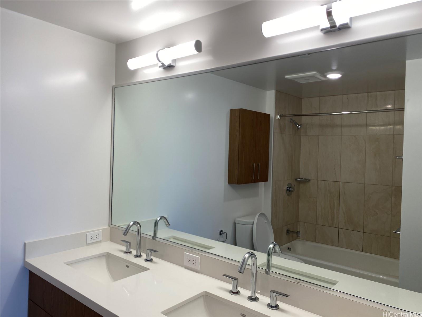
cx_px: 211
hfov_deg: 67.3
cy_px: 158
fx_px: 317
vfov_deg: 53.1
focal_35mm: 26
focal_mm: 4.25
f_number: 1.8
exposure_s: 1/120
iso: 40
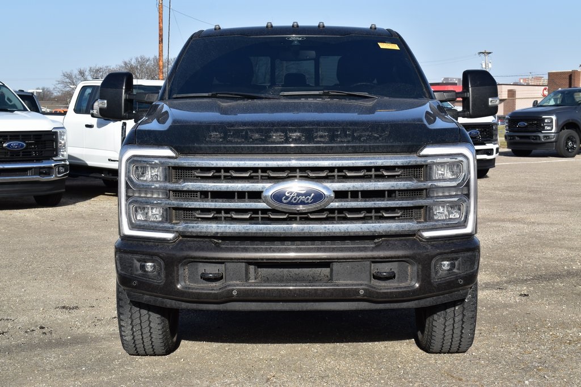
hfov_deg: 29.9
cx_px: 290
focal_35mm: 68
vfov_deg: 20.2
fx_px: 1089
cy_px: 194
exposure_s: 1/400
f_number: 11
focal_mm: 45
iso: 400
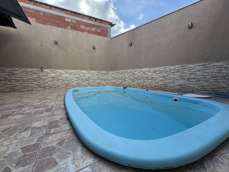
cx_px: 114
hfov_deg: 102.1
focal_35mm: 14
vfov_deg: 85.7
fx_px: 93
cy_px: 86
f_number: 2.2
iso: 40
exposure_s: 1/337
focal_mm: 2.22
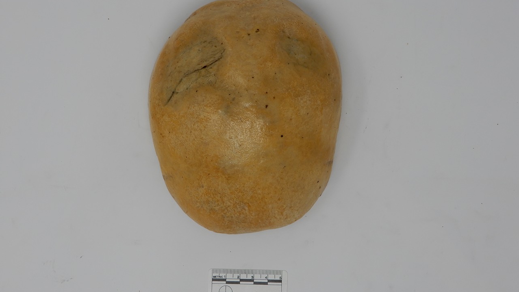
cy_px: 134
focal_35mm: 63
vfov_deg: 19.1
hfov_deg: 33.3
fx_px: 867
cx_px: 263
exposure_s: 1/100
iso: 80
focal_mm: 10.2
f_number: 5
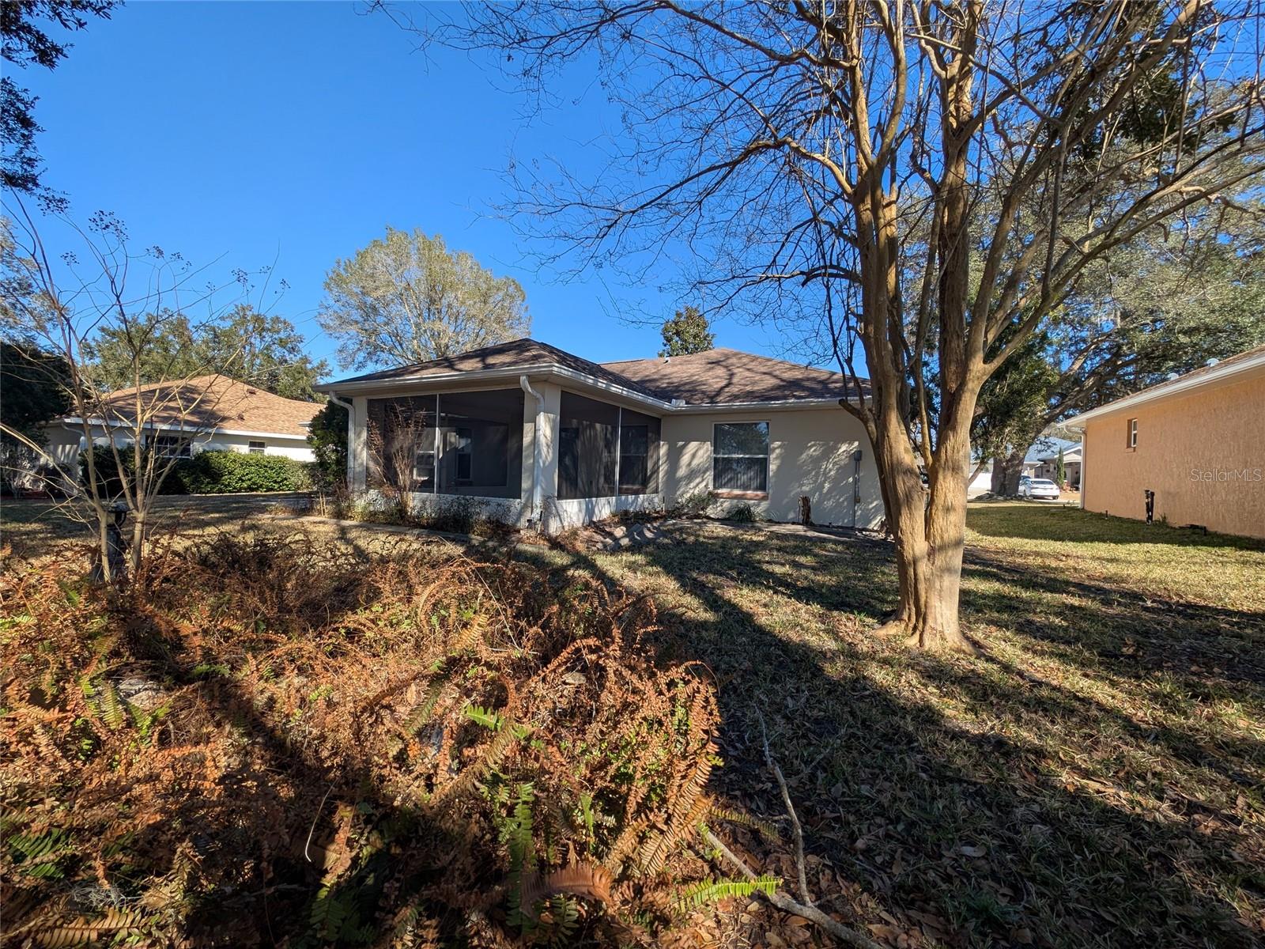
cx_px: 632
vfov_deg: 94.5
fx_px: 439
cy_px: 474
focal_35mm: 12
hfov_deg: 110.5
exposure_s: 1/1016
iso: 41
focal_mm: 2.23
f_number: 1.95
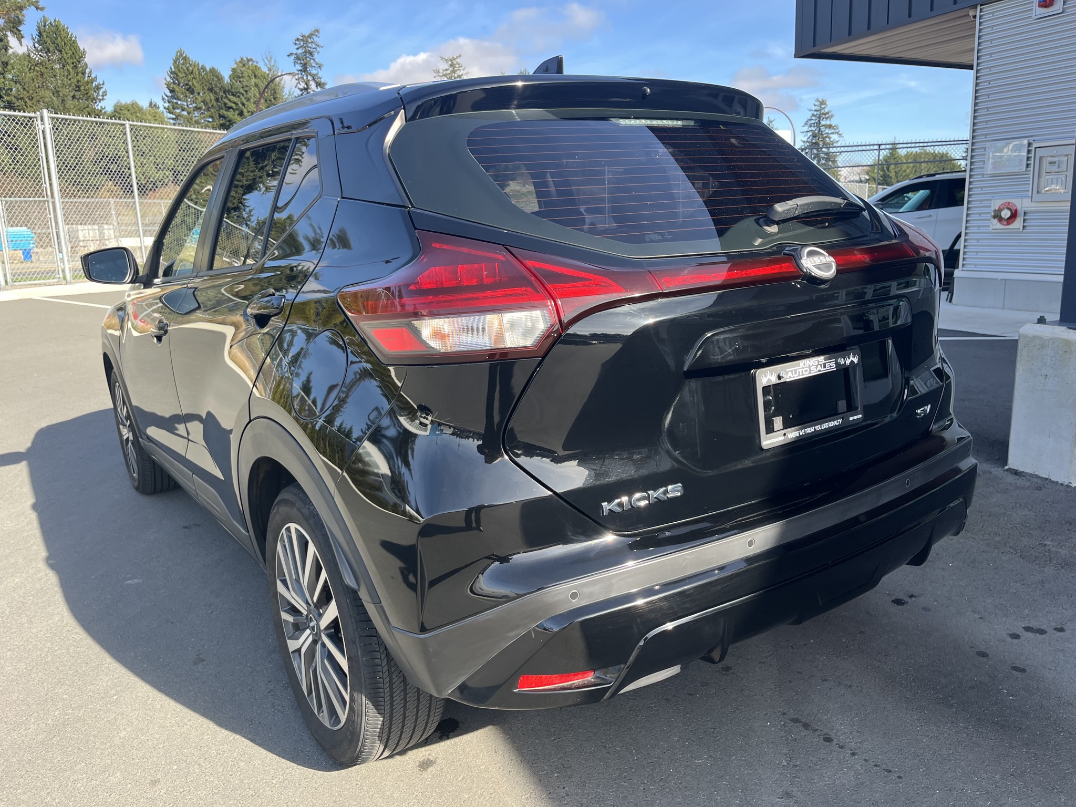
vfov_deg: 53.1
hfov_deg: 67.3
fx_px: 808
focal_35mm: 26
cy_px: 404
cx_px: 538
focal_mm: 5.1
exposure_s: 1/520
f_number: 1.6
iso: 50
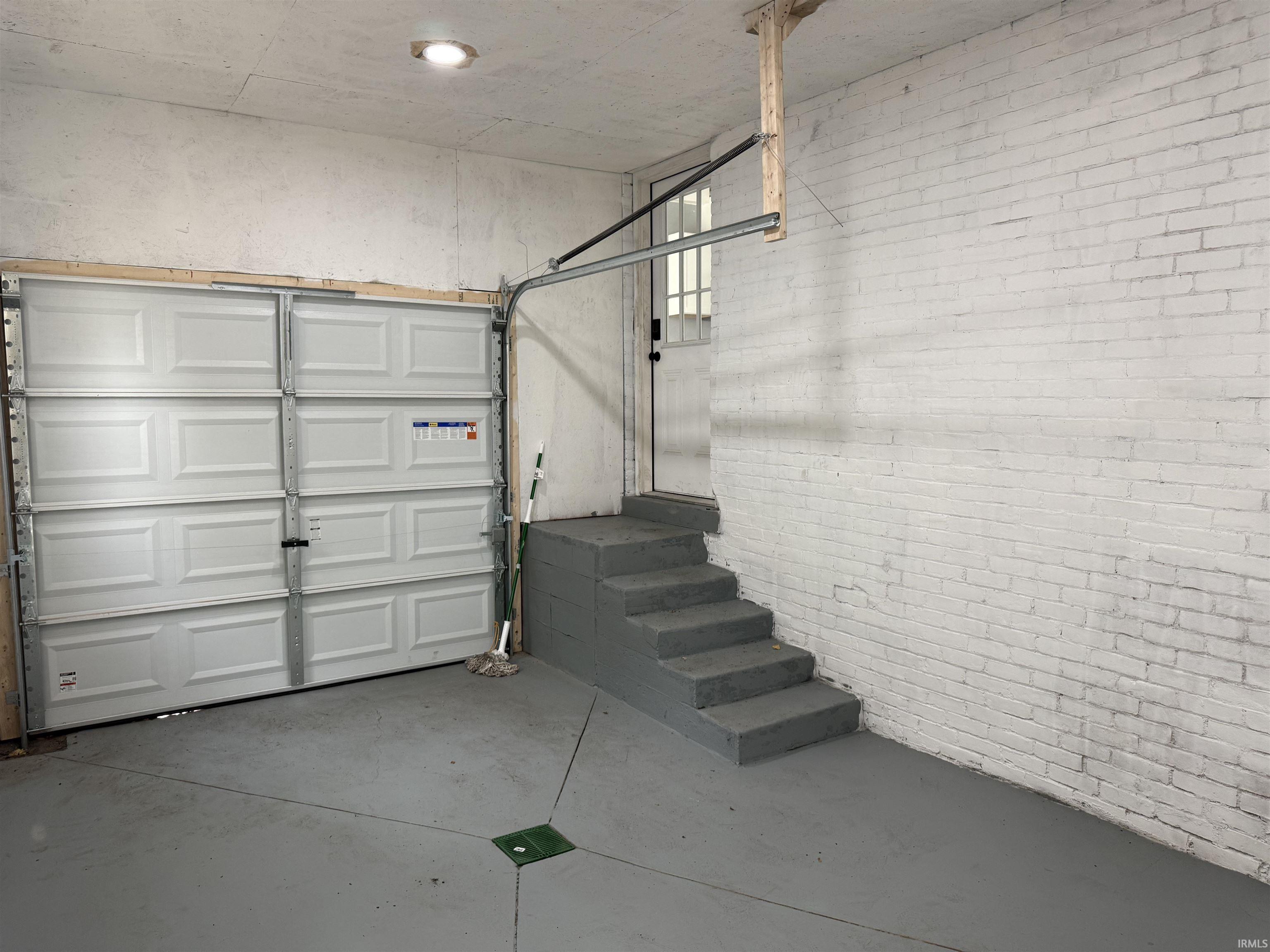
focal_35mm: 24
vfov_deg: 56.8
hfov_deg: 71.6
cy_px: 476
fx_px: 881
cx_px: 635
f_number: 1.78
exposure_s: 1/60
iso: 125
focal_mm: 6.76
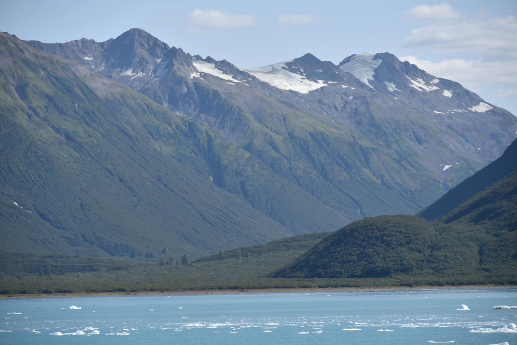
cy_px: 172
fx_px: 2585
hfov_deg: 11.4
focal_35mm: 180
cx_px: 258
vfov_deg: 7.6
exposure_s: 1/400
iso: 100
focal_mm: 180
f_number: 7.1
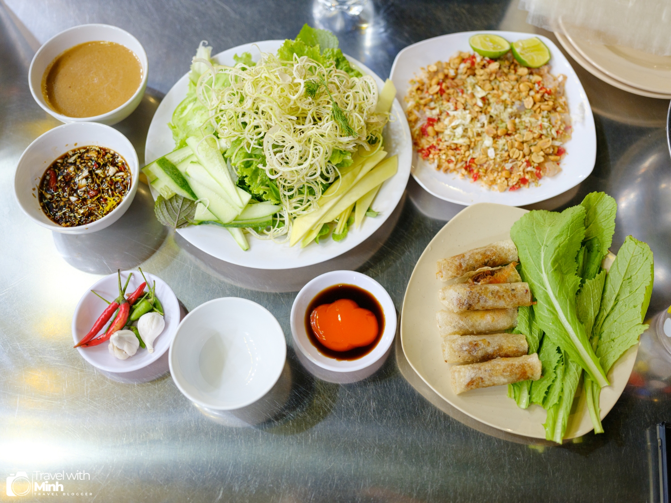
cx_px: 336
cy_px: 252
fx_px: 698
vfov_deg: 39.7
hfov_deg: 51.4
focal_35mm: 36
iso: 1600
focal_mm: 45
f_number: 2.8
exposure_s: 1/75
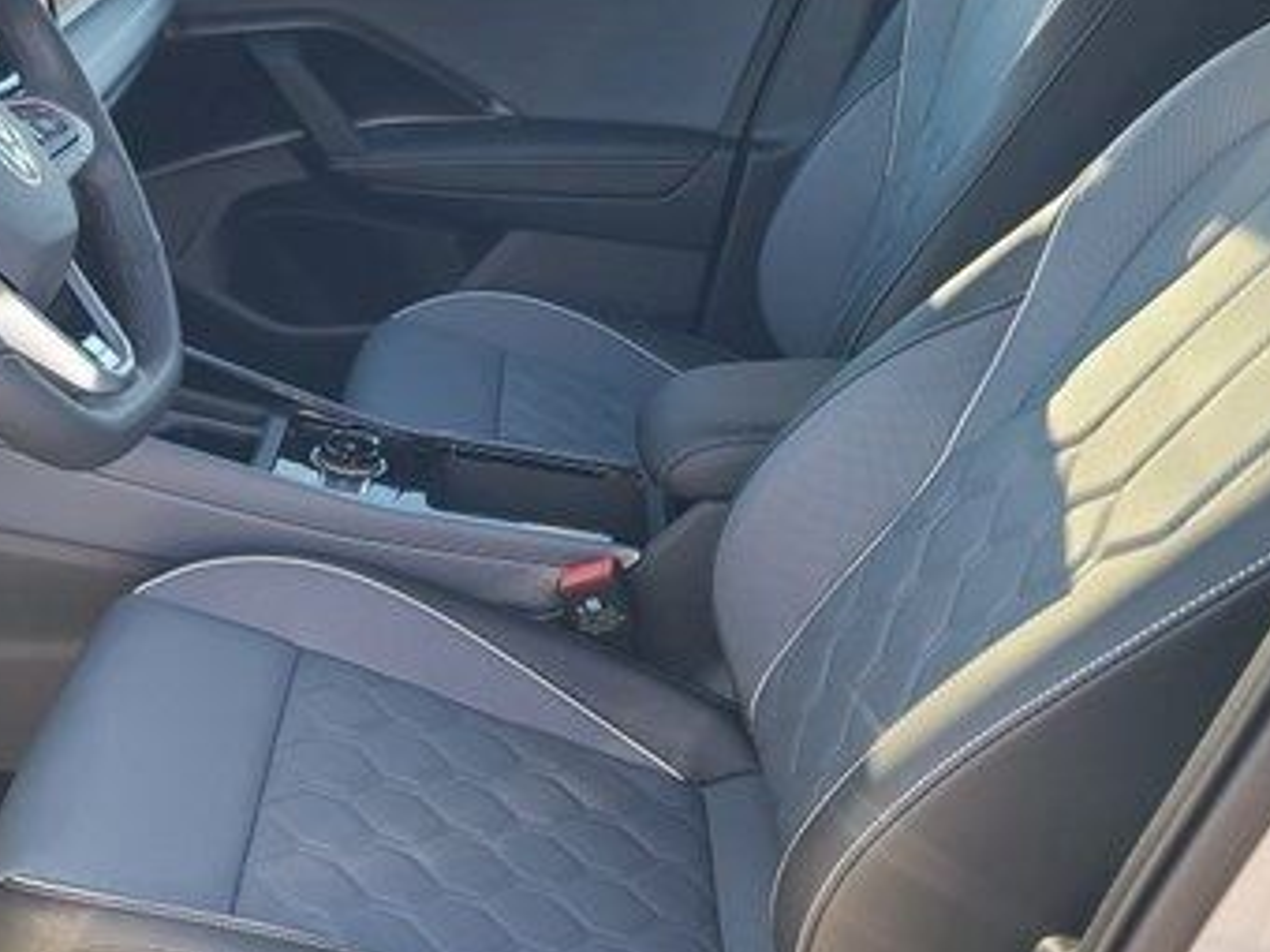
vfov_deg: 30.5
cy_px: 683
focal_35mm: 47
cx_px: 359
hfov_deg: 39.6
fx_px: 1724
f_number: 1.8
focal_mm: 7
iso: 40
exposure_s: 1/60
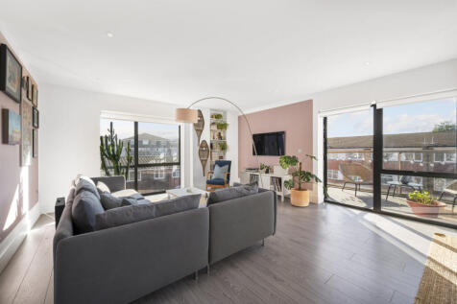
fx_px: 178
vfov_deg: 81.2
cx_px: 228
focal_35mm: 14
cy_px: 152
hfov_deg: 104.3
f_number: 16
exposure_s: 1/5
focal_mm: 14
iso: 200
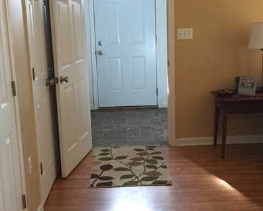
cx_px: 115
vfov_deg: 26.7
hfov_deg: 33.0
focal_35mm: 57
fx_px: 444
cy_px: 109
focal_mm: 4.15
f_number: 2.2
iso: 80
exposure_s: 1/15
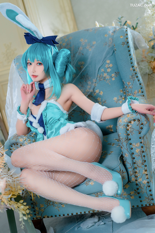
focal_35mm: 55
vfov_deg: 36.2
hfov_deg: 24.6
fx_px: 355
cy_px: 116
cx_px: 78
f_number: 2.5
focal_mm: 55
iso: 100
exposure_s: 1/160
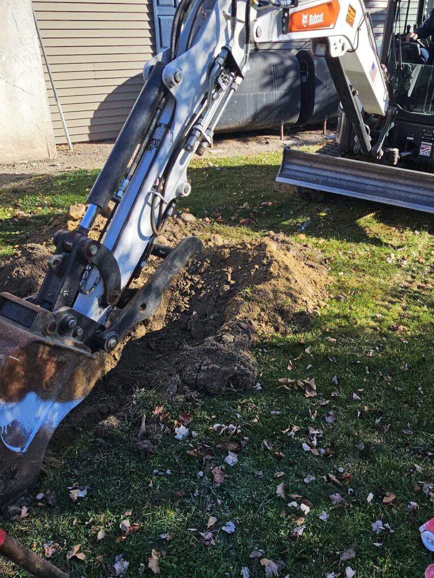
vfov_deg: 61.5
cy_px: 262
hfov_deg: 47.8
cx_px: 272
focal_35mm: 29
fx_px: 485
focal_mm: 2.2
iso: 50
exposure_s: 1/829
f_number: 2.2
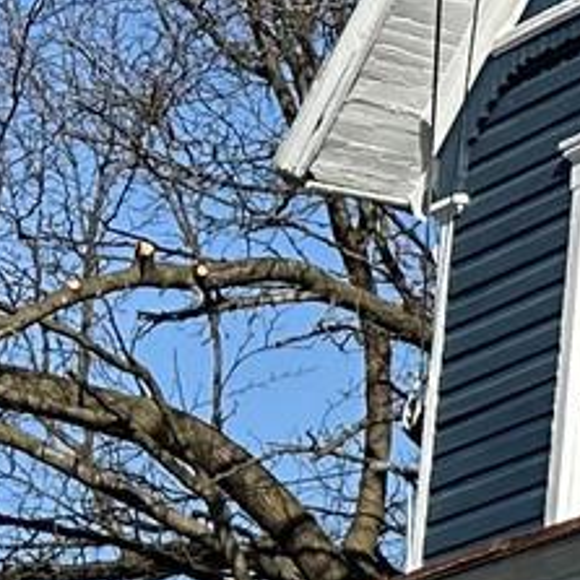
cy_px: 497
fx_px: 3696
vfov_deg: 8.9
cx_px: 1925
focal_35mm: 195
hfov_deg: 7.5
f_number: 1.78
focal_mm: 6.86
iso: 80
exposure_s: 1/4545
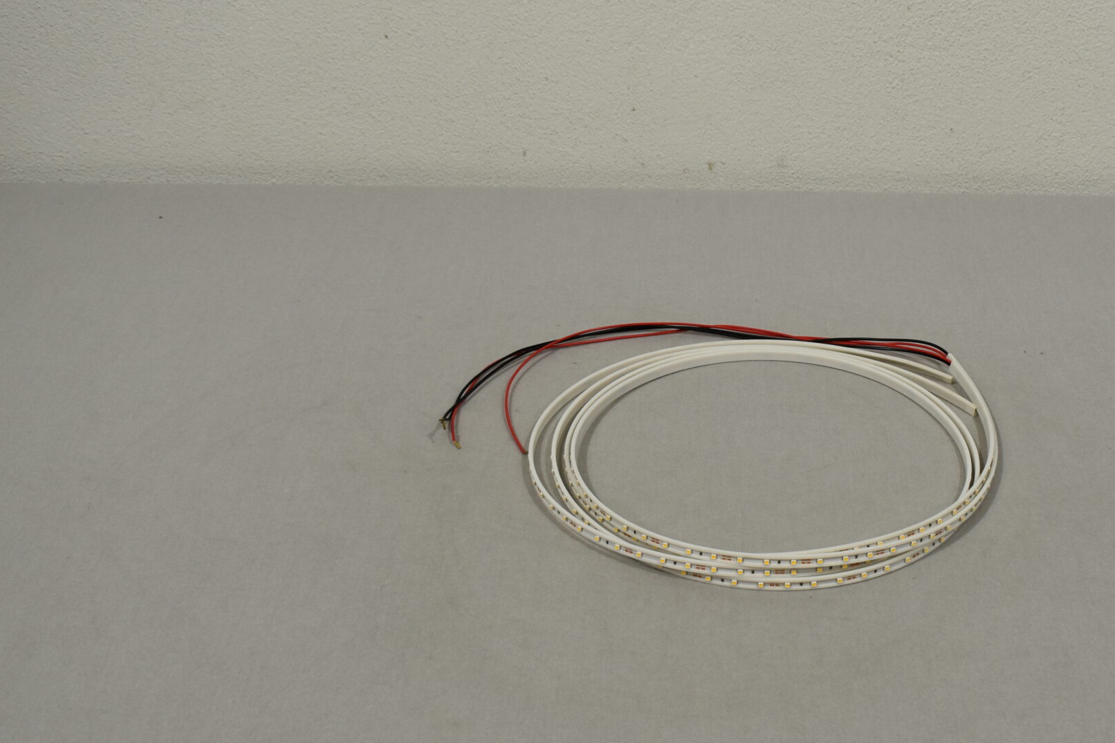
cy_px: 387
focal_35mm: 52
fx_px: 1610
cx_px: 720
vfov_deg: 26.0
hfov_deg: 37.9
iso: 320
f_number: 5.6
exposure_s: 1/125
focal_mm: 22
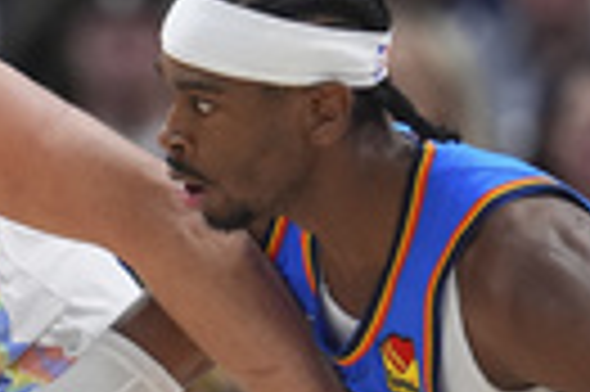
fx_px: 25567
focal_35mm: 1562
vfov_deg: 0.9
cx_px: -207
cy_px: 187
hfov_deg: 1.3
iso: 5000
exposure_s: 1/2000
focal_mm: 400
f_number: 3.2
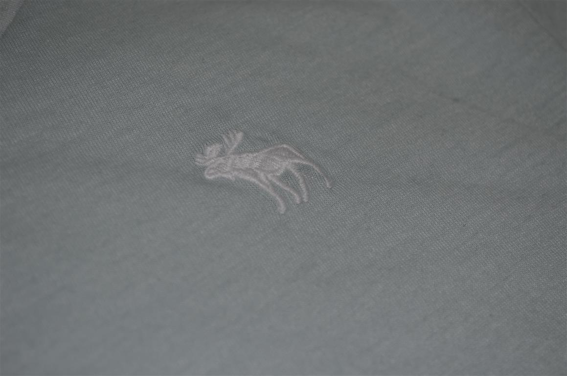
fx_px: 1297
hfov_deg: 24.7
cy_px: 188
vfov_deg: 16.5
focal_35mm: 82
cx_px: 284
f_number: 5.6
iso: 100
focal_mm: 55
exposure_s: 1/60
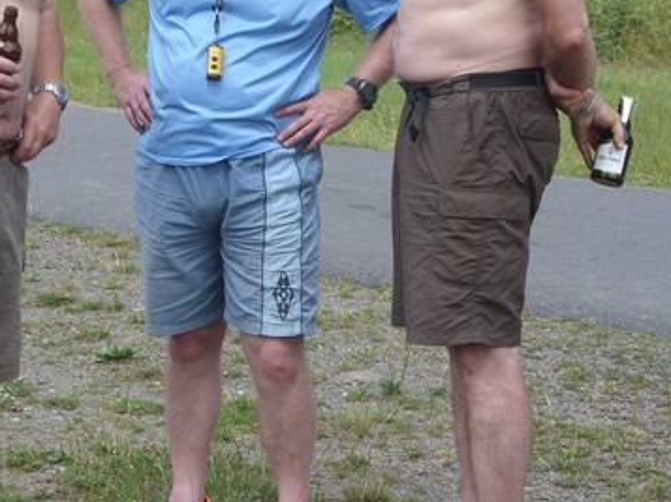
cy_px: 169
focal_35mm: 145
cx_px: 248
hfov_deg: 13.6
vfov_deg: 10.2
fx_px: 2808
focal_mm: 11.4
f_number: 3.2
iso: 50
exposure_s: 1/309
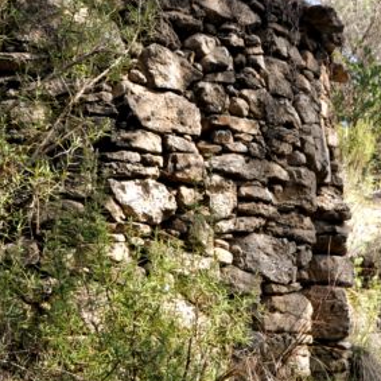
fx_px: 1034
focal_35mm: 83
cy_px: 230
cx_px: 127
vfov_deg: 20.9
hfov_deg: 20.8
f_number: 6.3
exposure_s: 1/160
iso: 320
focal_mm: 18
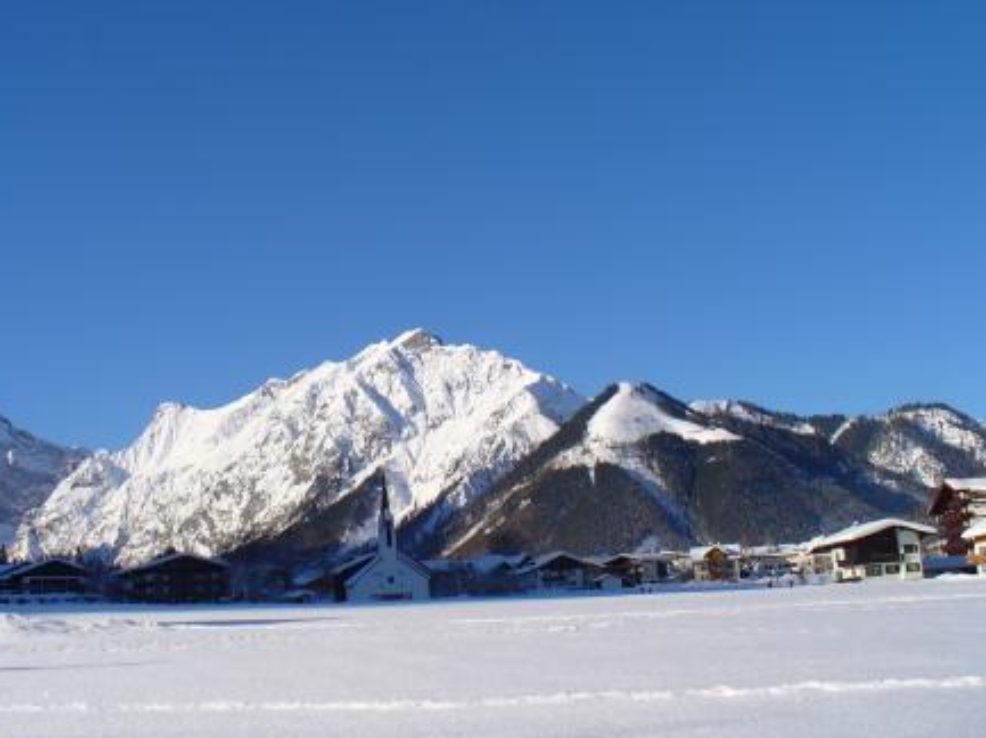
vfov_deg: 30.8
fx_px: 1338
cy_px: 319
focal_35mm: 47
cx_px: 419
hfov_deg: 40.4
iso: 64
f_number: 5.6
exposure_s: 1/400
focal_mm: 6.1
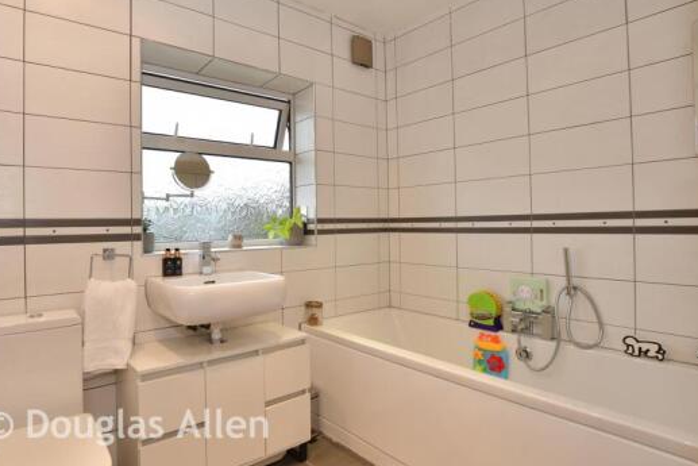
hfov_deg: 85.6
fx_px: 368
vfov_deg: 64.6
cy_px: 222
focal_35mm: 19
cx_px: 273
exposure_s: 1/2.5
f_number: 8
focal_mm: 10
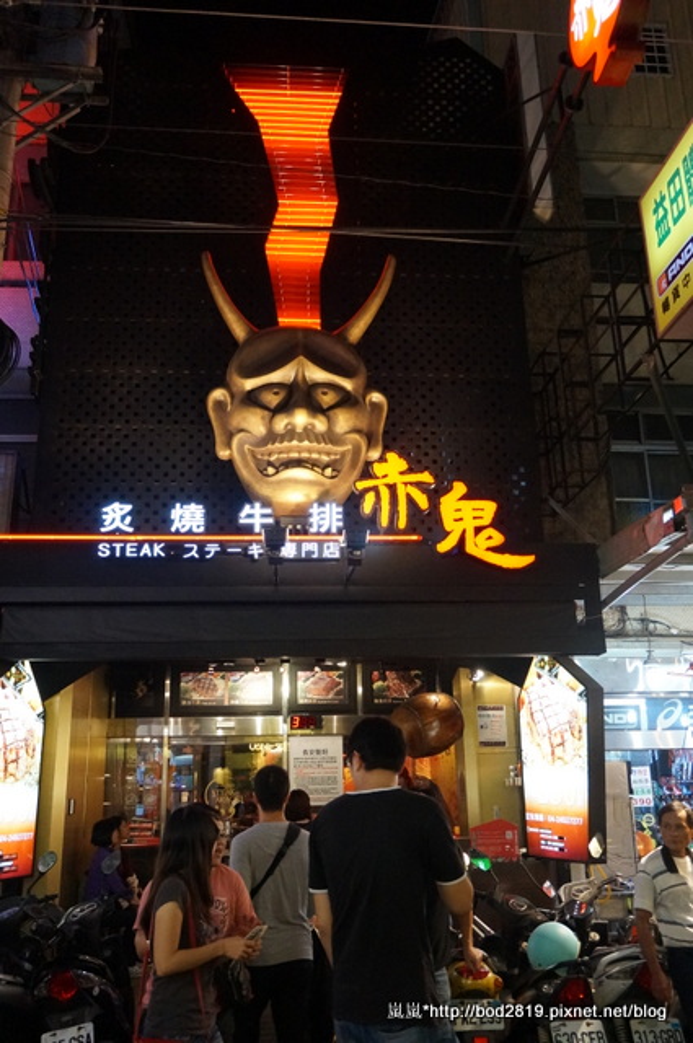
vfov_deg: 59.6
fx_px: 912
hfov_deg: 41.6
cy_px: 522
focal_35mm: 32
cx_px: 346
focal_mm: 21
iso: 3200
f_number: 4
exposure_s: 1/160
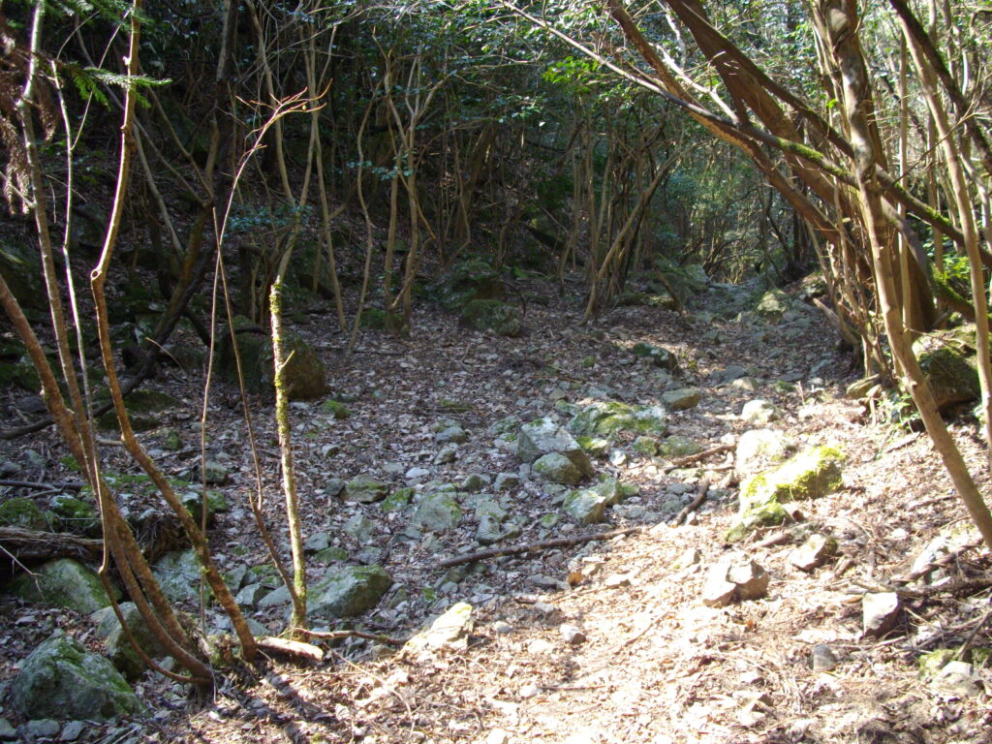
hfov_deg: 50.1
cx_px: 496
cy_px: 372
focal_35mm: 37
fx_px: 1060
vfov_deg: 38.7
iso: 150
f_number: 2.8
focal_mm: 6.2
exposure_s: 1/125
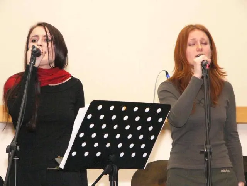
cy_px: 93
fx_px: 1099
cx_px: 124
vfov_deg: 9.6
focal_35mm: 154
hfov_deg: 12.8
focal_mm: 25.7
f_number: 2.8
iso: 400
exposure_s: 1/60
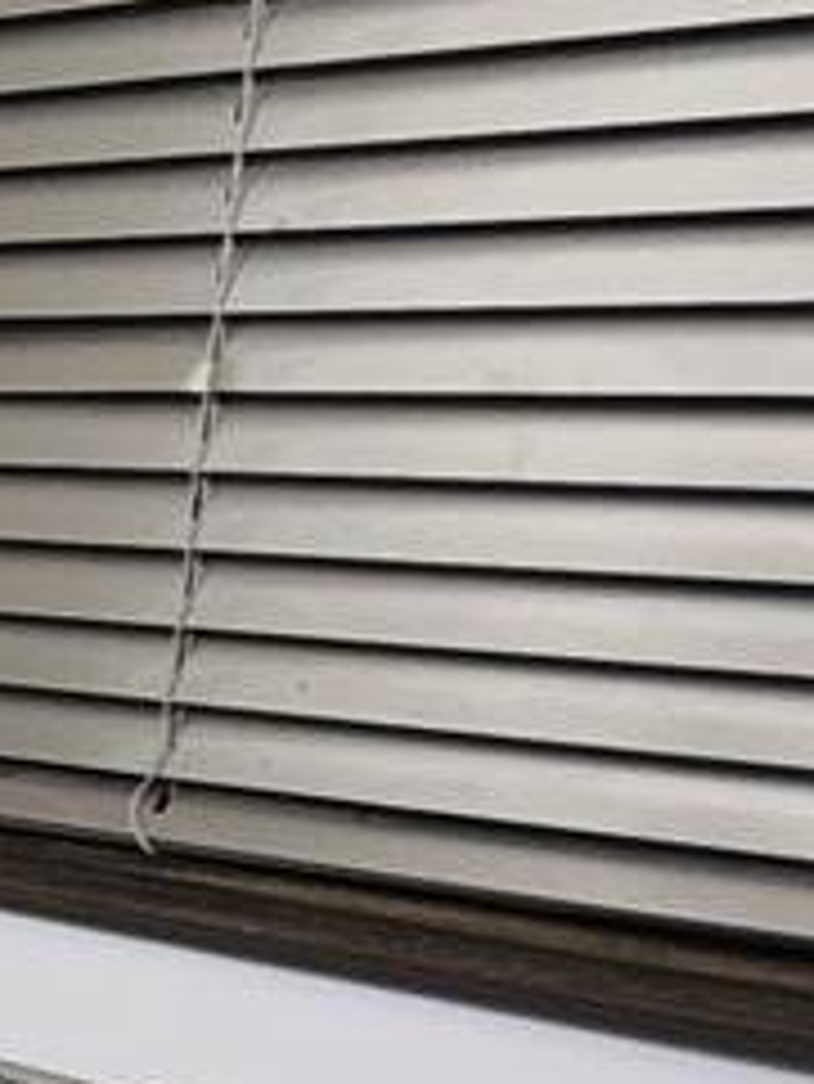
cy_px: 810
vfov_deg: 23.9
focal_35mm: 81
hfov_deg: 11.9
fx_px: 2537
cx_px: -1473
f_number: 2.2
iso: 320
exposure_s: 1/60
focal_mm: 2.2
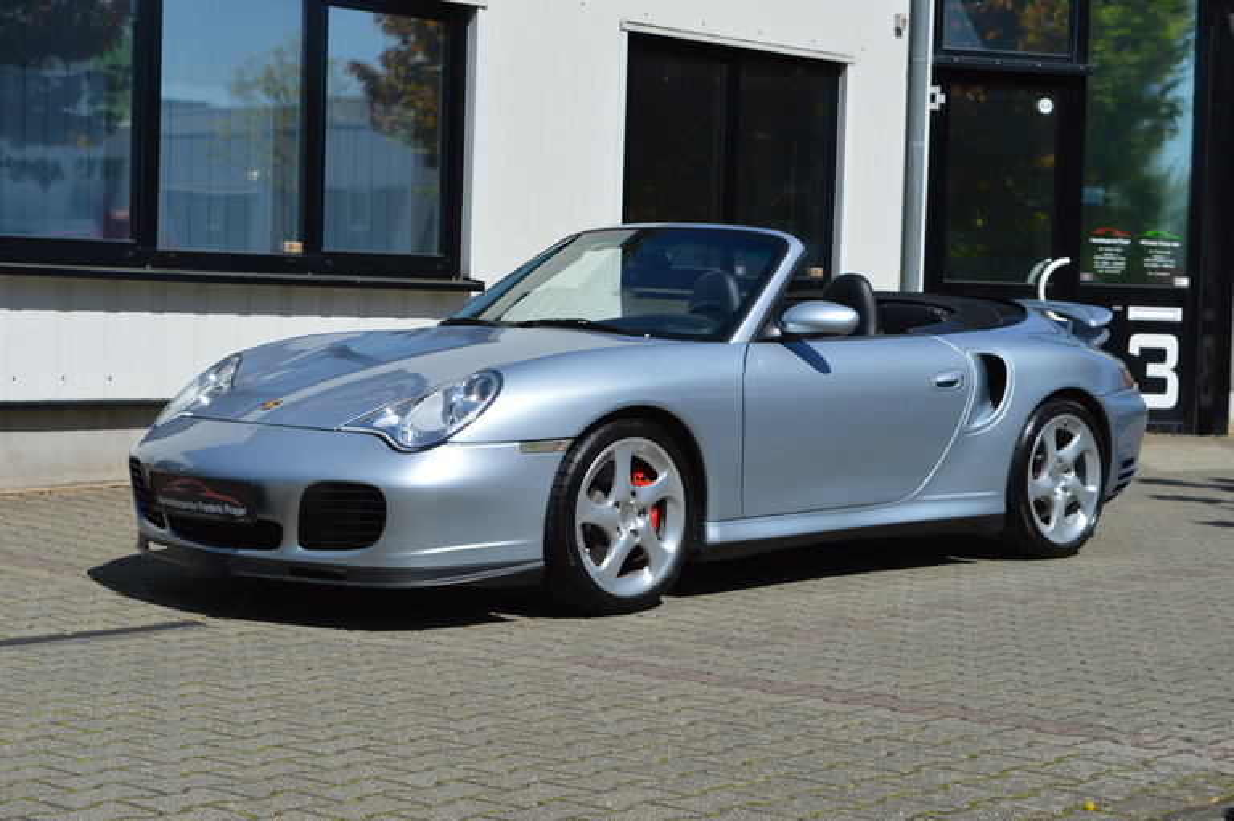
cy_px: 410
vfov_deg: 20.1
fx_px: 2312
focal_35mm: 68
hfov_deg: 29.9
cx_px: 617
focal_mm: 45
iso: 100
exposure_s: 1/400
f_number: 10
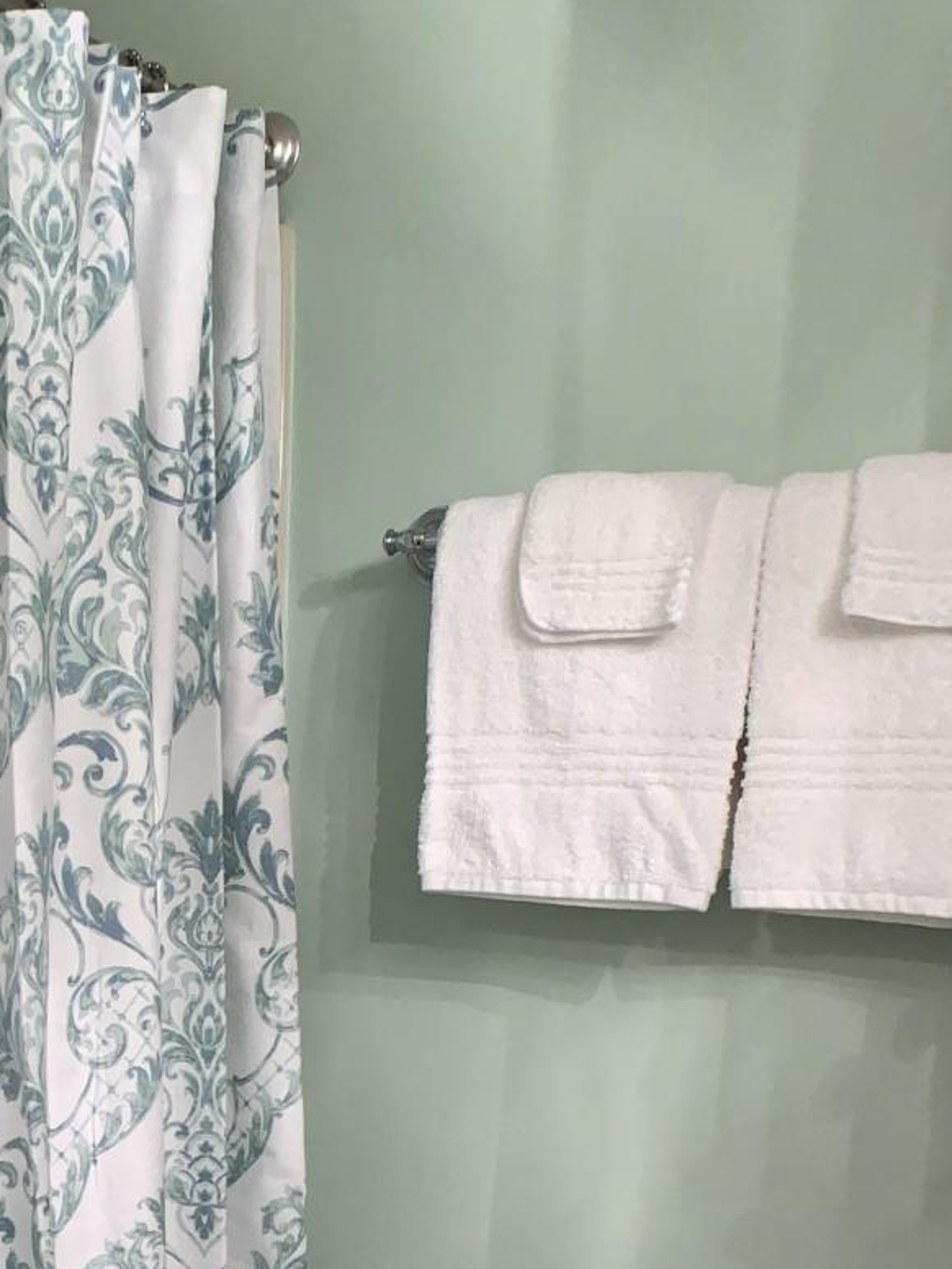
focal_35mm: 67
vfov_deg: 26.9
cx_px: -2
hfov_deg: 21.2
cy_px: 1356
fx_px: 2457
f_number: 1.8
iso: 64
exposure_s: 1/65
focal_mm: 4.25
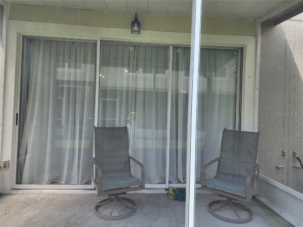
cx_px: 152
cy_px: 114
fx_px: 201
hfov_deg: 73.9
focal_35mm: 23
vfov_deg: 58.9
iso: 32
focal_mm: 6.4
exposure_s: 1/180
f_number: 1.8
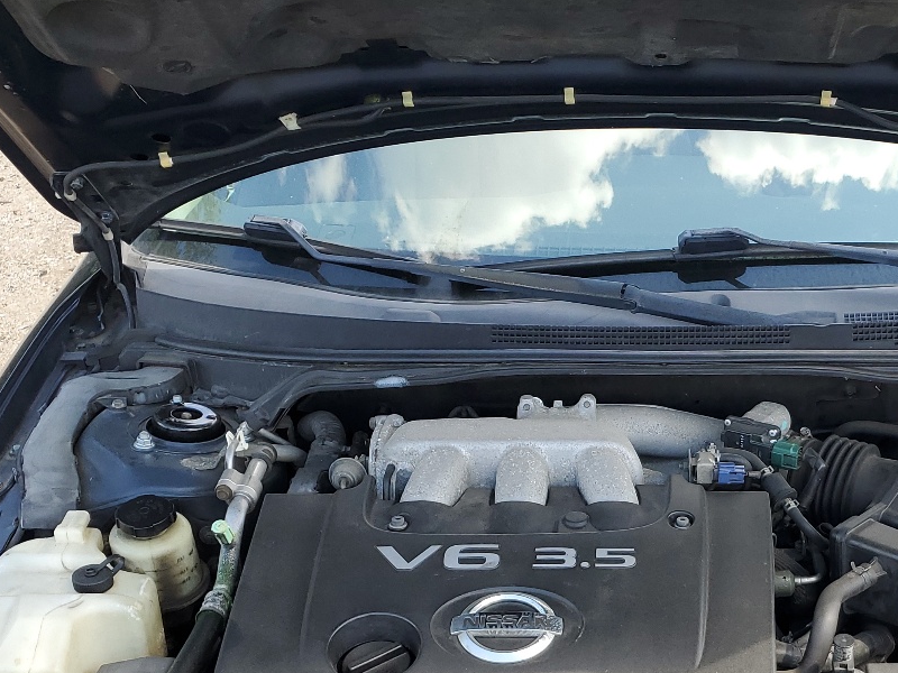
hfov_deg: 35.8
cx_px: 694
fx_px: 1349
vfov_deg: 26.6
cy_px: 667
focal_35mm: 52
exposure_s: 1/476
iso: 50
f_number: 1.5
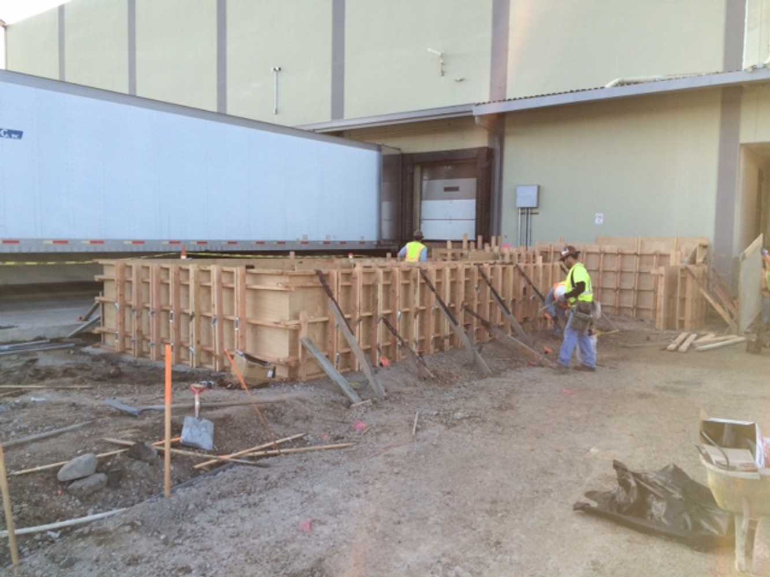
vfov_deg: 48.2
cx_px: 385
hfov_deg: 61.7
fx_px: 645
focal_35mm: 29
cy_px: 288
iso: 32
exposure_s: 1/373
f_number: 2.2
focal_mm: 4.15
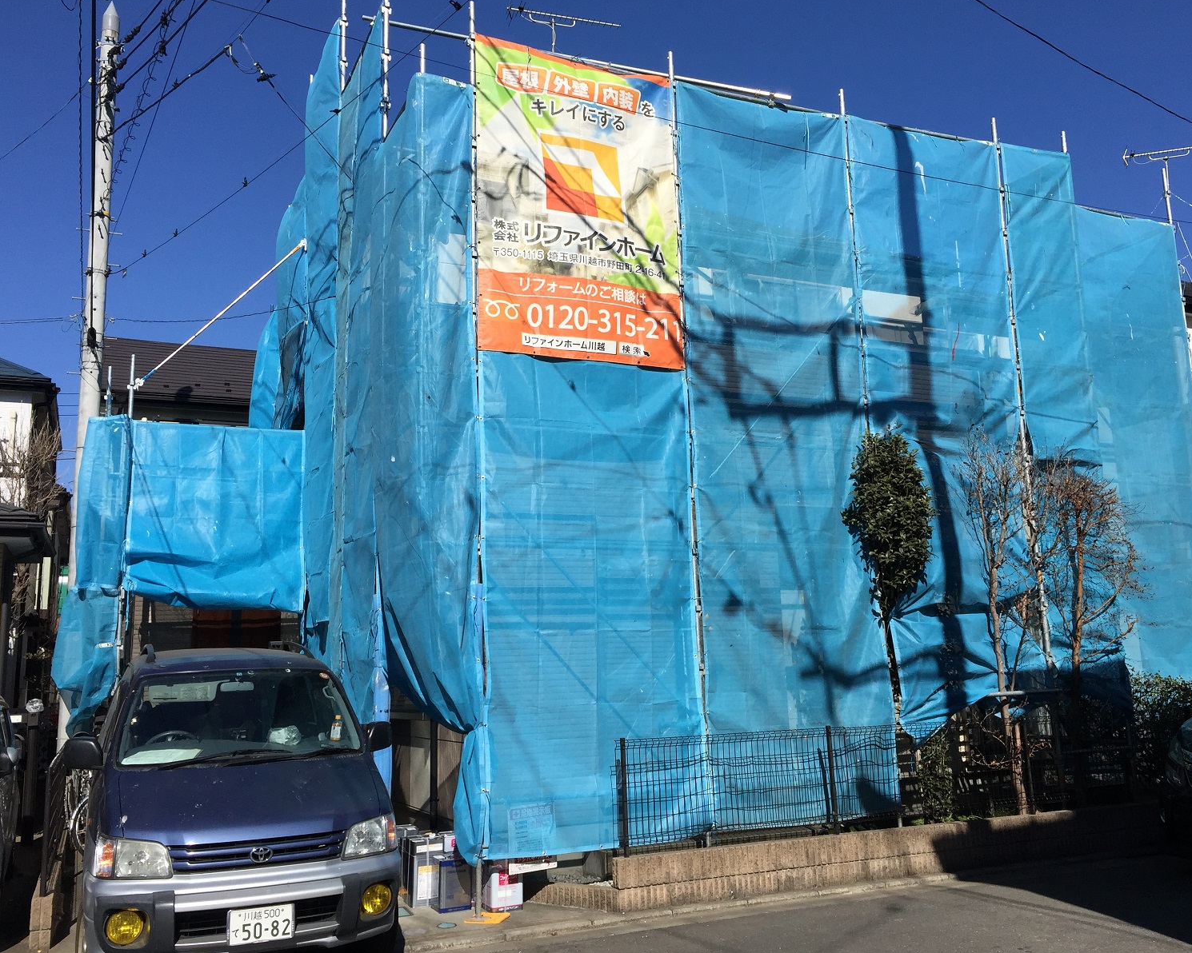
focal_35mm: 31
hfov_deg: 57.1
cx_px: 626
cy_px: 466
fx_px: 1094
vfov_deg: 47.1
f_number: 2.2
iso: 32
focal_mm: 4.15
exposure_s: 1/2825
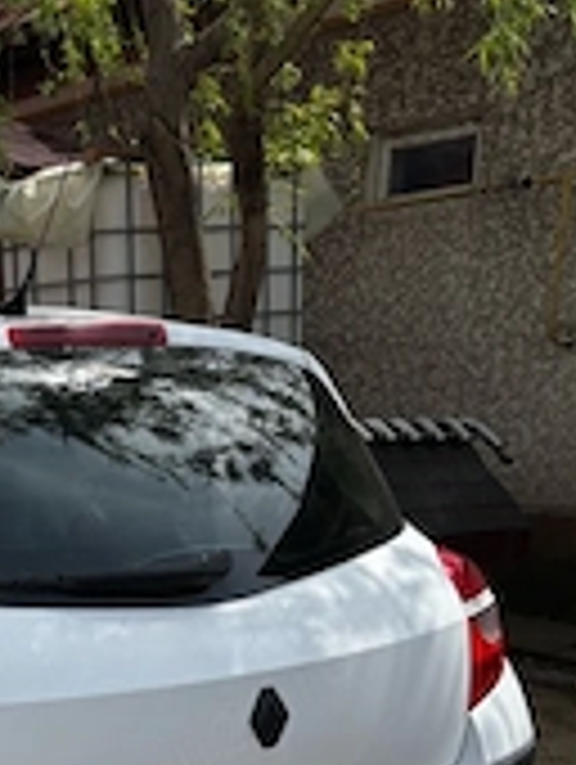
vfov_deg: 29.1
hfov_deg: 22.8
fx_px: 1350
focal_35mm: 61
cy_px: 806
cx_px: -50
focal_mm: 5.96
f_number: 1.6
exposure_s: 1/2451
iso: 50
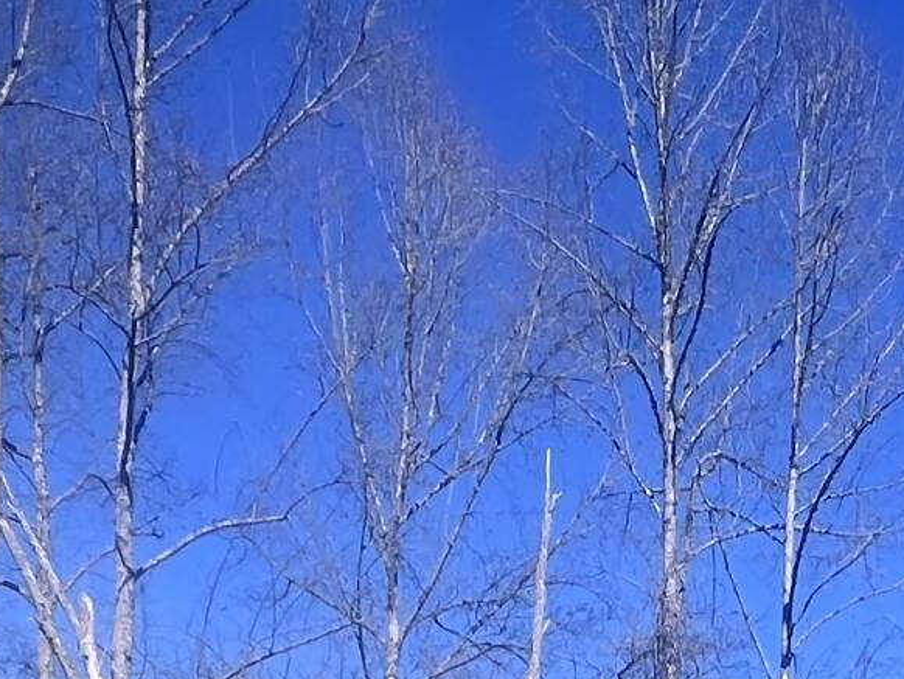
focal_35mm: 67
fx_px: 1750
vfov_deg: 16.9
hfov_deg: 28.7
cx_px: 641
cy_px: 1325
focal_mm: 1.57
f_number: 1.8
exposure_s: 1/1531
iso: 32
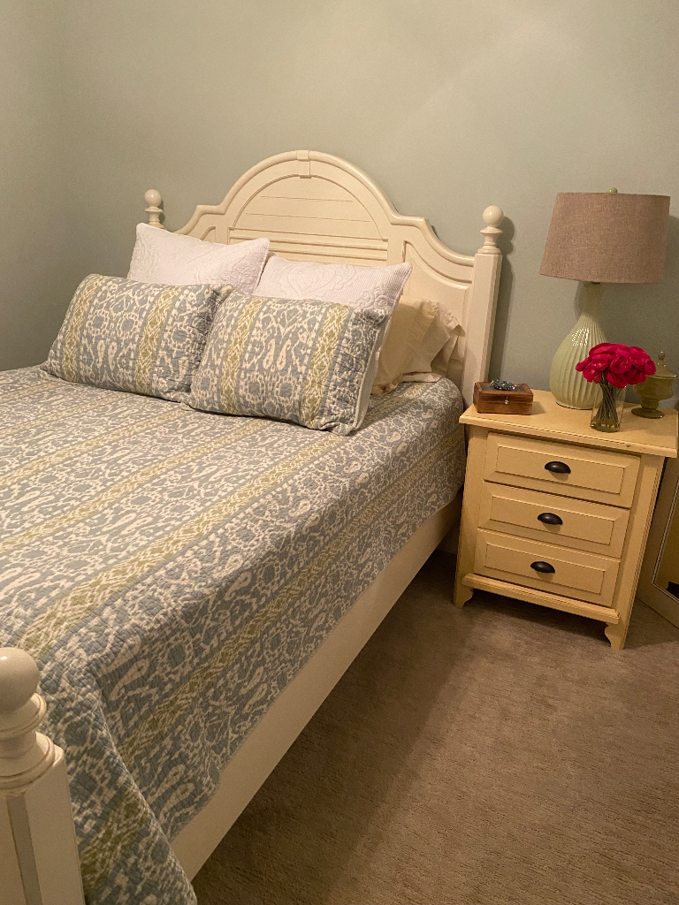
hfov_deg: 53.1
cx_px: 340
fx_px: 680
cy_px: 452
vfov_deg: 67.3
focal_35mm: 26
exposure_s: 1/60
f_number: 1.8
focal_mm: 4.25
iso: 400
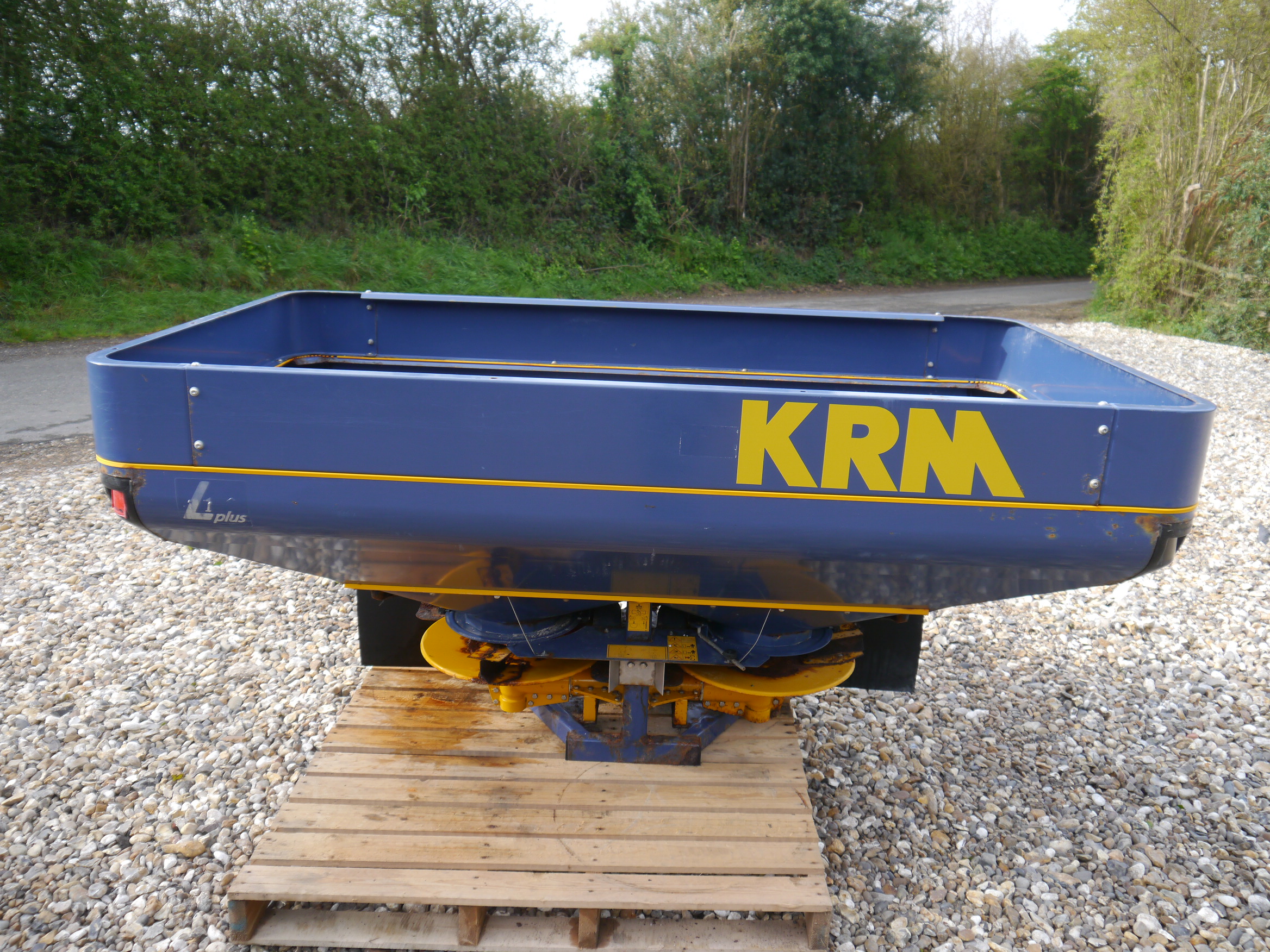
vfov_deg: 49.7
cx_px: 635
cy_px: 476
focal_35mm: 28
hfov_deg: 63.4
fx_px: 1027
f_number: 4.5
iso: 160
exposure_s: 1/200
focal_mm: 14
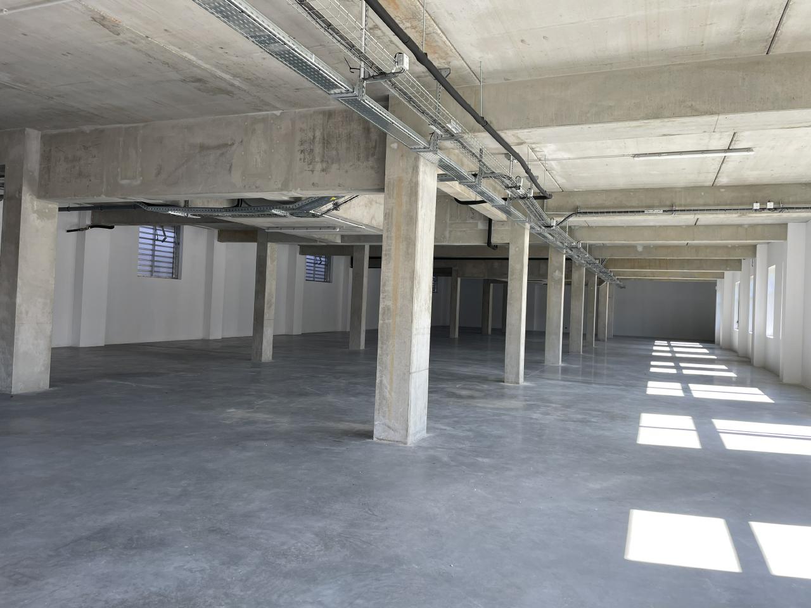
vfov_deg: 53.1
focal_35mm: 26
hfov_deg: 67.3
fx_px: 609
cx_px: 406
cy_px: 304
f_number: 1.6
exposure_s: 1/121
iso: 40
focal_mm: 4.2
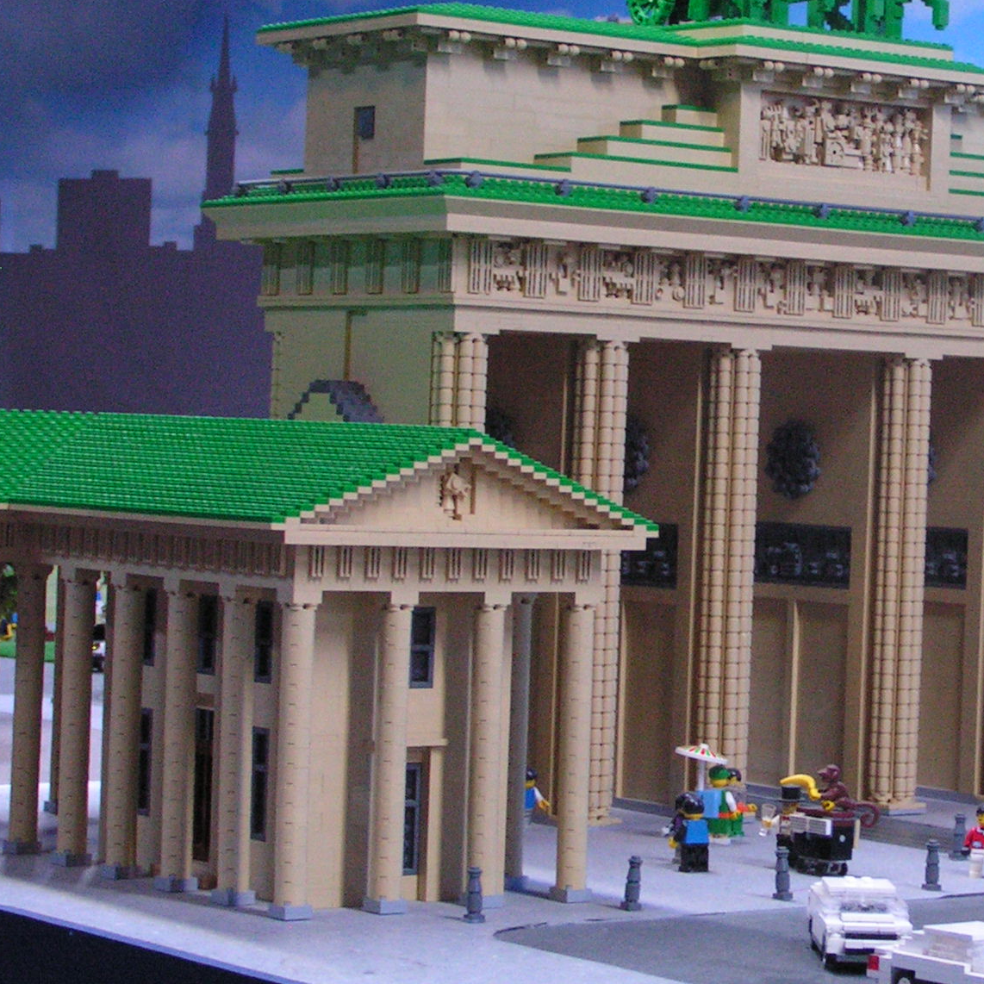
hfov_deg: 15.8
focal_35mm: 109
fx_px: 3505
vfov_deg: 15.9
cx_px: 872
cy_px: 326
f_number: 3.2
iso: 200
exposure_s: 1/6
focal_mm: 10.4
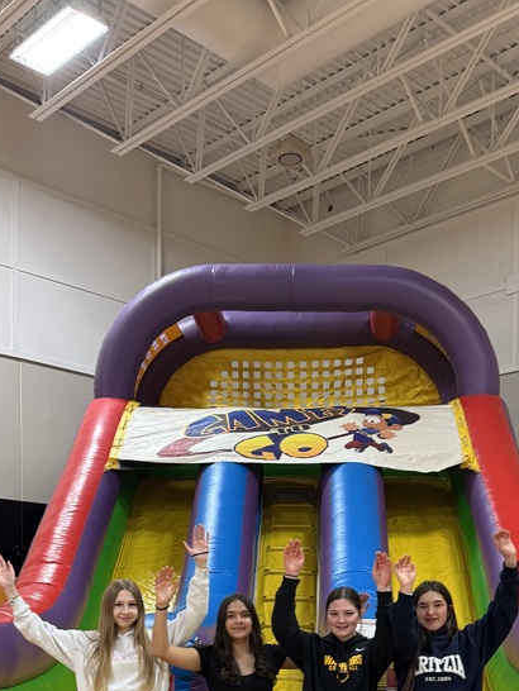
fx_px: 899
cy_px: 626
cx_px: 276
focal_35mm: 45
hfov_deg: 32.2
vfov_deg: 39.0
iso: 320
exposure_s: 1/60
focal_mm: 6.76
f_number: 1.78
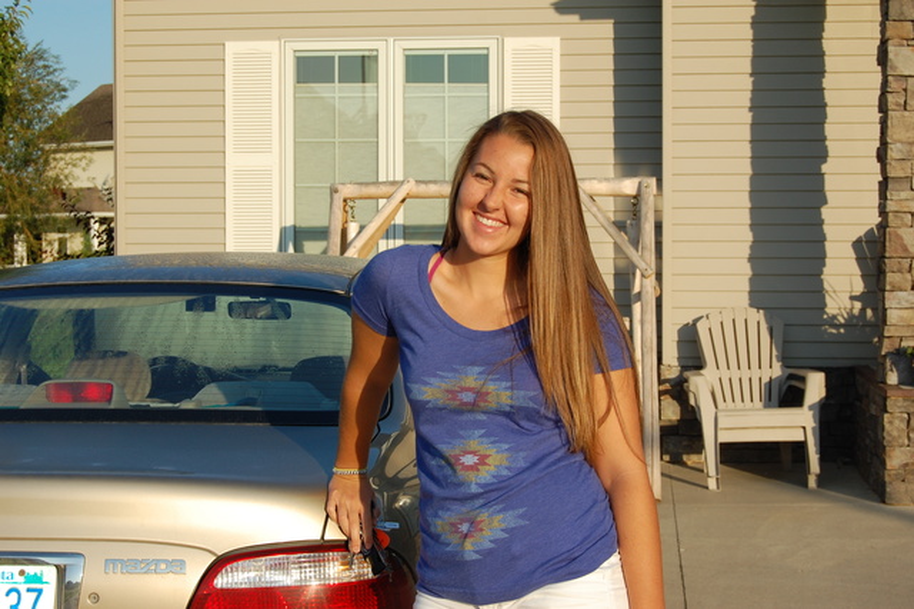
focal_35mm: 63
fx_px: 1599
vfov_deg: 21.5
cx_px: 457
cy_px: 304
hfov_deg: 31.9
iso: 200
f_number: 9
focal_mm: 42
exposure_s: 1/320
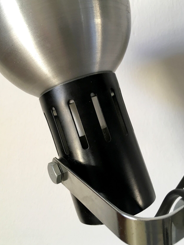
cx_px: 79
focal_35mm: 35
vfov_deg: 52.4
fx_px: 248
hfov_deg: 40.6
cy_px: 105
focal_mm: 4.15
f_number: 2.2
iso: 100
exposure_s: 1/33
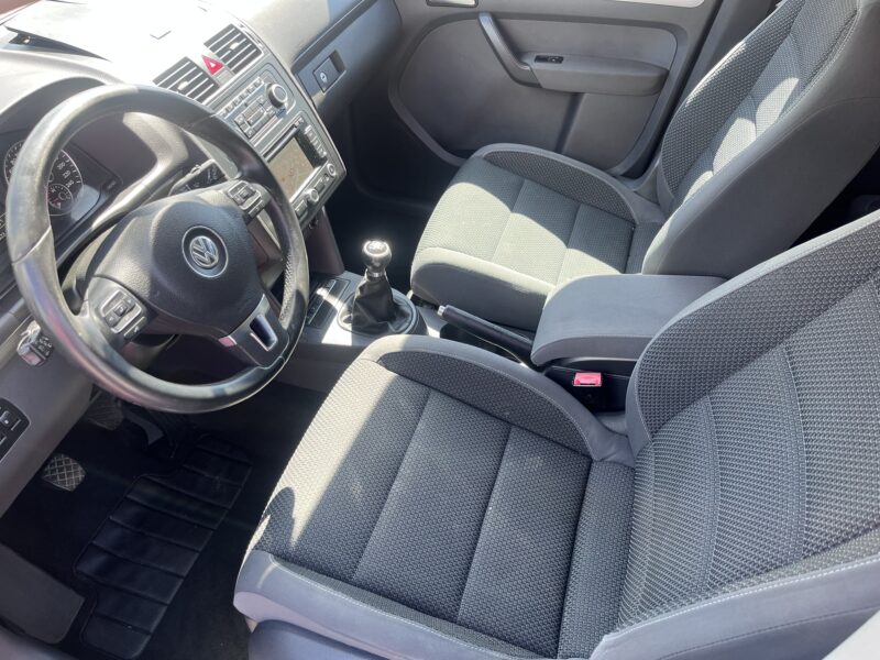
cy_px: 330
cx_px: 440
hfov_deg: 67.3
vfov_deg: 53.1
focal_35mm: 26
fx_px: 661
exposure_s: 1/121
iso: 64
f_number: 1.6
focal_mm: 5.1
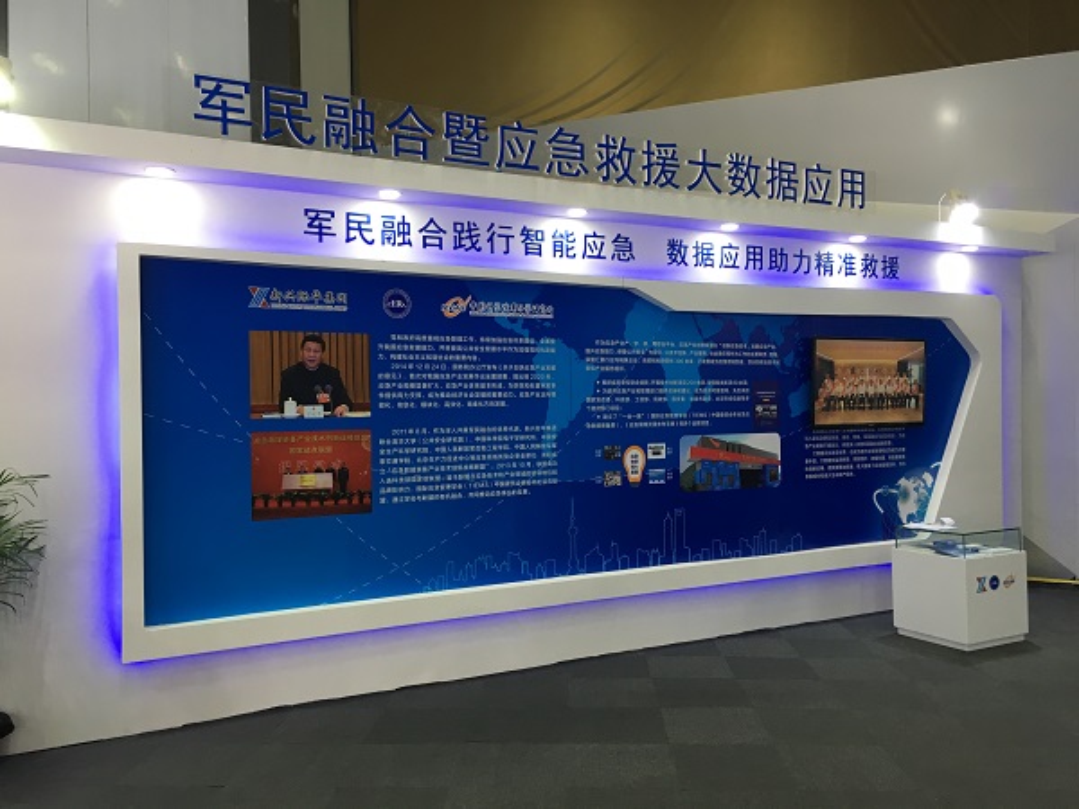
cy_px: 404
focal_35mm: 29
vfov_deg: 48.2
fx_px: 904
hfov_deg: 61.7
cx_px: 540
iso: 40
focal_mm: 4.15
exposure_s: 1/33
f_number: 2.2
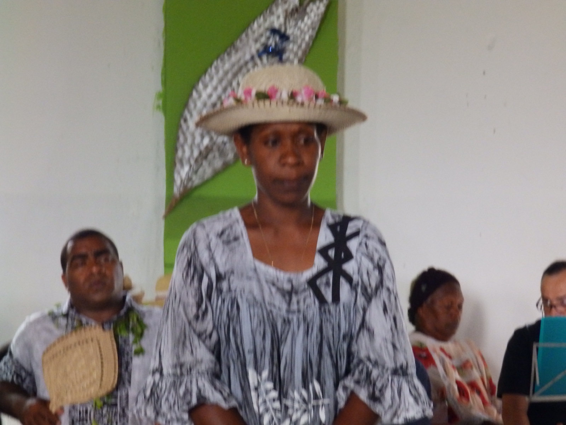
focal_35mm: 115
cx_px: 283
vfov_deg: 12.9
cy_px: 212
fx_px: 1880
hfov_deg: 17.1
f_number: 4.8
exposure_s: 1/50
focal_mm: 20.6
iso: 640
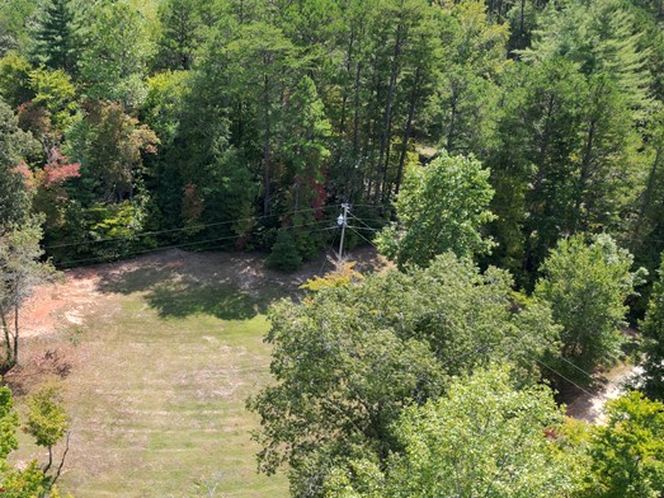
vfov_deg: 30.8
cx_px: 157
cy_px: 299
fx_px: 901
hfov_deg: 39.2
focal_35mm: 47
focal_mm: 6.72
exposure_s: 1/1500
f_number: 1.7
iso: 130
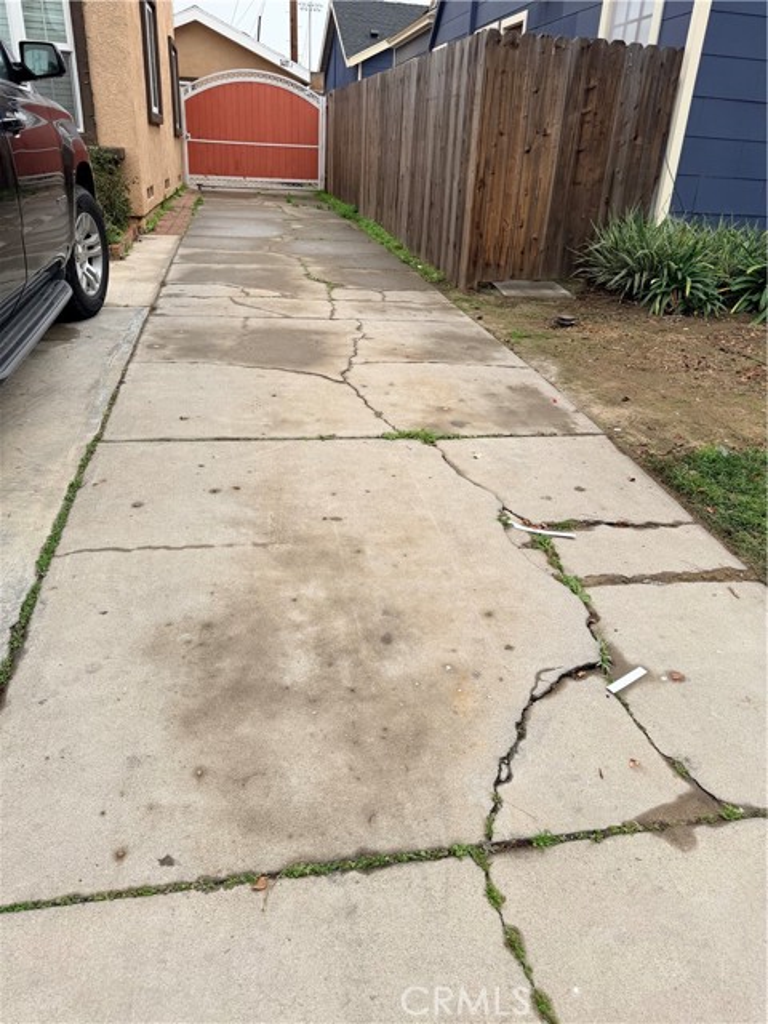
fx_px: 710
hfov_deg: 56.8
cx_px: 384
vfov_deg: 71.6
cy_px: 512
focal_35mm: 24
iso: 80
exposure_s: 1/1770
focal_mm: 6.76
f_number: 1.78
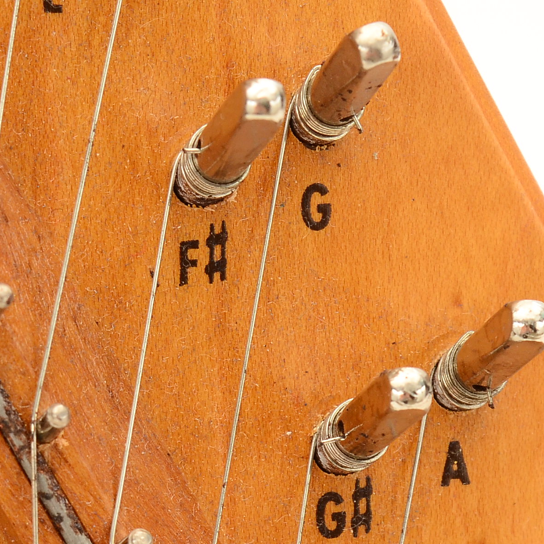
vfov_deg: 8.0
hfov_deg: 8.0
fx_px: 3900
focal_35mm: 219
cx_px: 55
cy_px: 355
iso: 320
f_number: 10
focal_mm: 55
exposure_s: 1/60
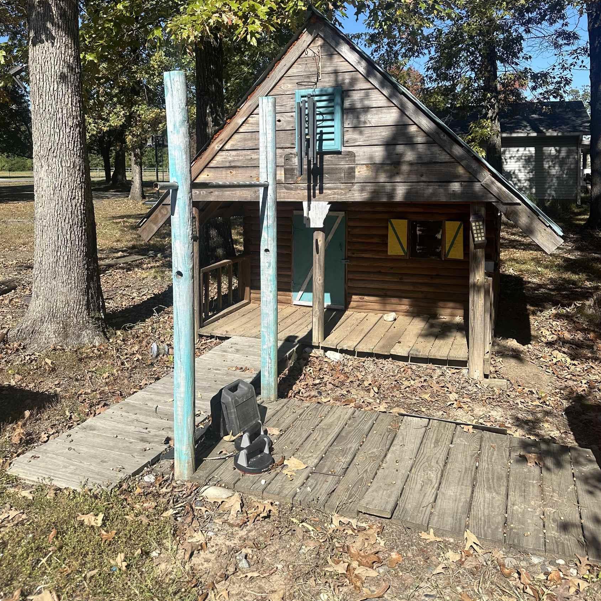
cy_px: 206
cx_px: 296
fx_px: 570
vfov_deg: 54.6
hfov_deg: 55.6
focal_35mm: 29
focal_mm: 6.86
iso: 80
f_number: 1.78
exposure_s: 1/3247
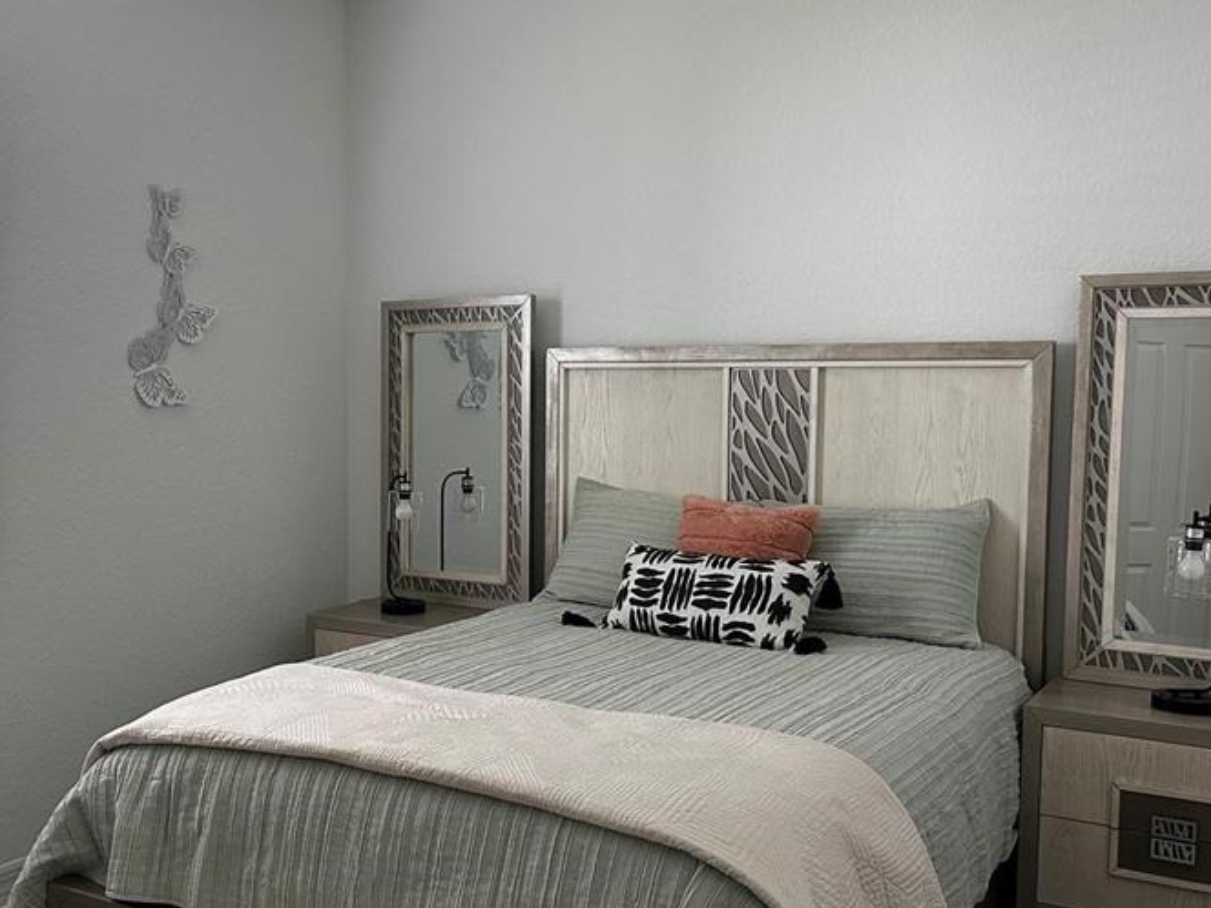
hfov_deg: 49.9
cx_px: 492
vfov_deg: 38.7
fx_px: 1294
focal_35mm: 37
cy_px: 476
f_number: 1.78
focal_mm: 6.86
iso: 250
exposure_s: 1/95
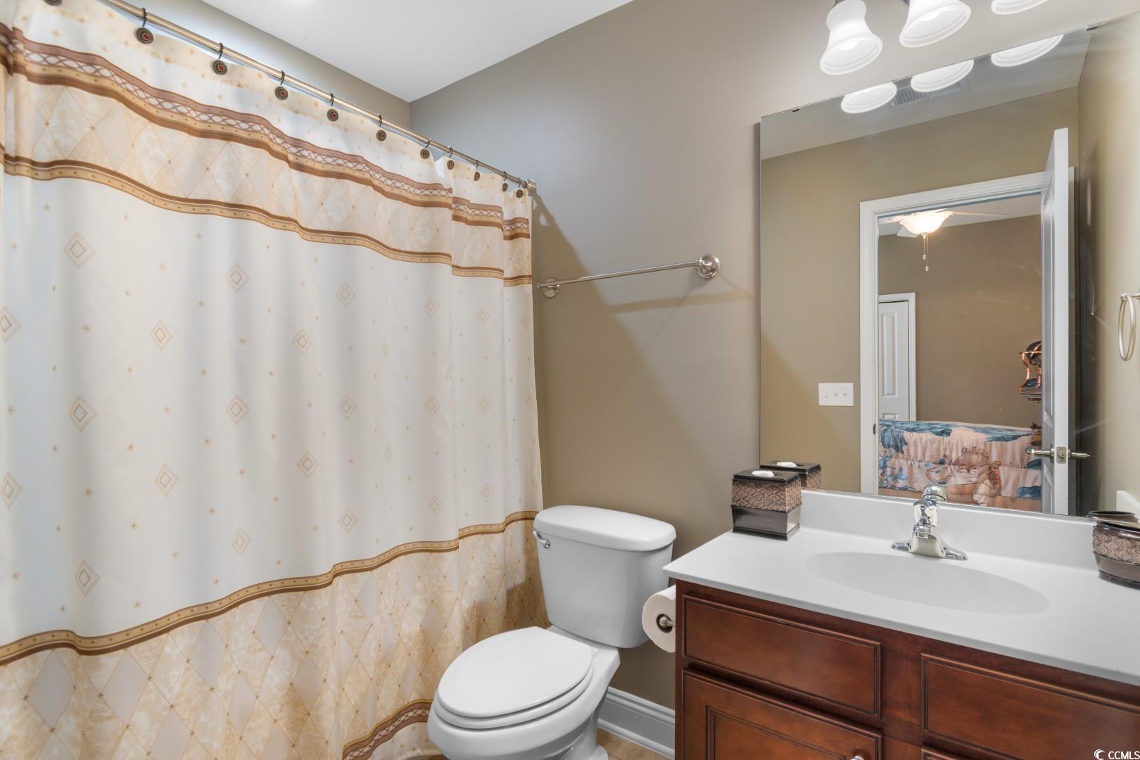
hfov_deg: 93.3
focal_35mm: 17
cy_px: 380
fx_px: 538
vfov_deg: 70.4
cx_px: 570
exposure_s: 1/13
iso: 100
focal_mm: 11.5
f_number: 4.8
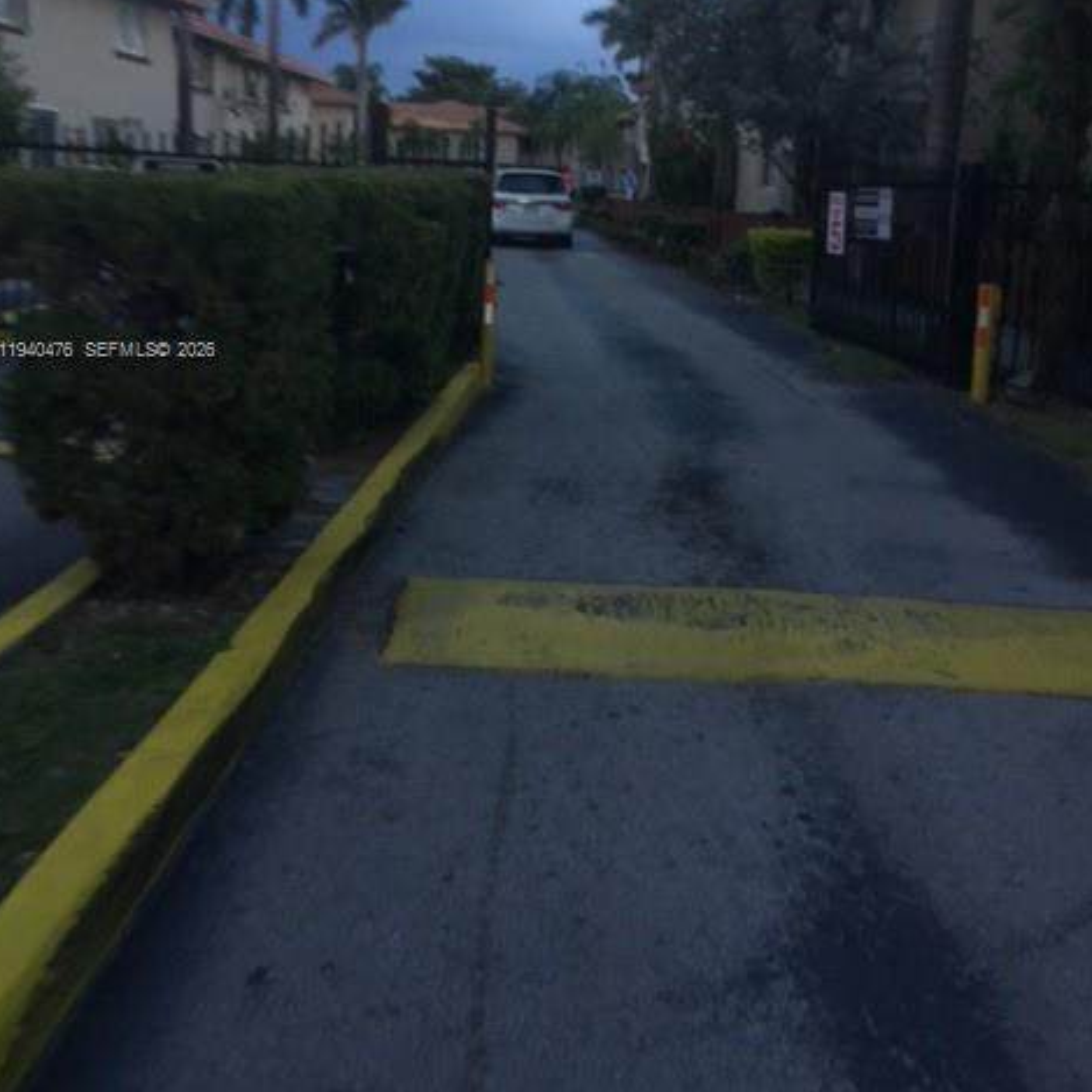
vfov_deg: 46.4
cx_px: 543
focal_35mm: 35
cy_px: 352
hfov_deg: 47.2
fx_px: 1249
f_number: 2.2
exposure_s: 1/60
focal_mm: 4.15
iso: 40
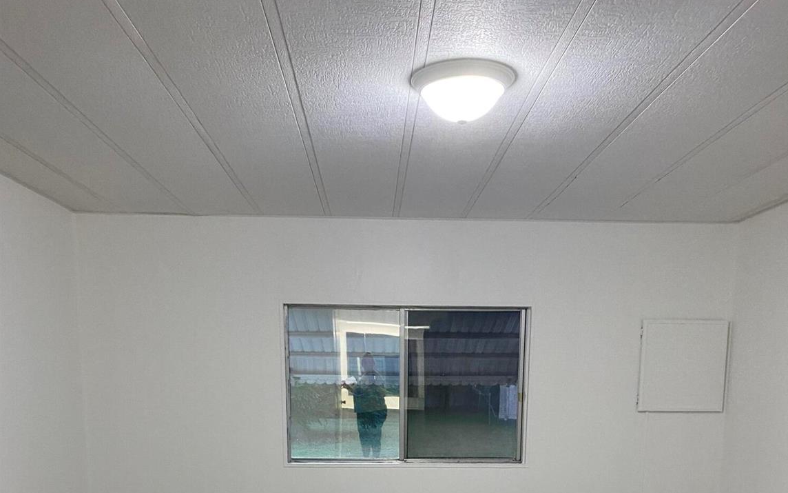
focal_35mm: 37
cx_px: 396
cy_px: 525
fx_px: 795
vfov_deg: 31.1
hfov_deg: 52.7
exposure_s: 1/60
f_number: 1.8
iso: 160
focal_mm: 4.25
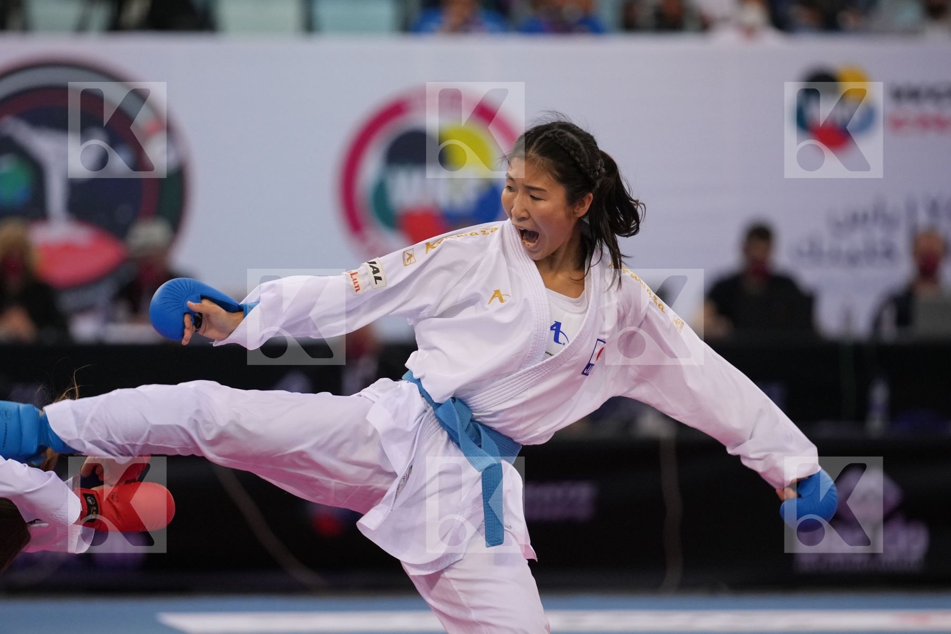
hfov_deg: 6.9
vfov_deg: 4.6
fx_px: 7924
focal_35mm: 300
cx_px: 476
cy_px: 317
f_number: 2.8
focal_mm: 200
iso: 2000
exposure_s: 1/1000
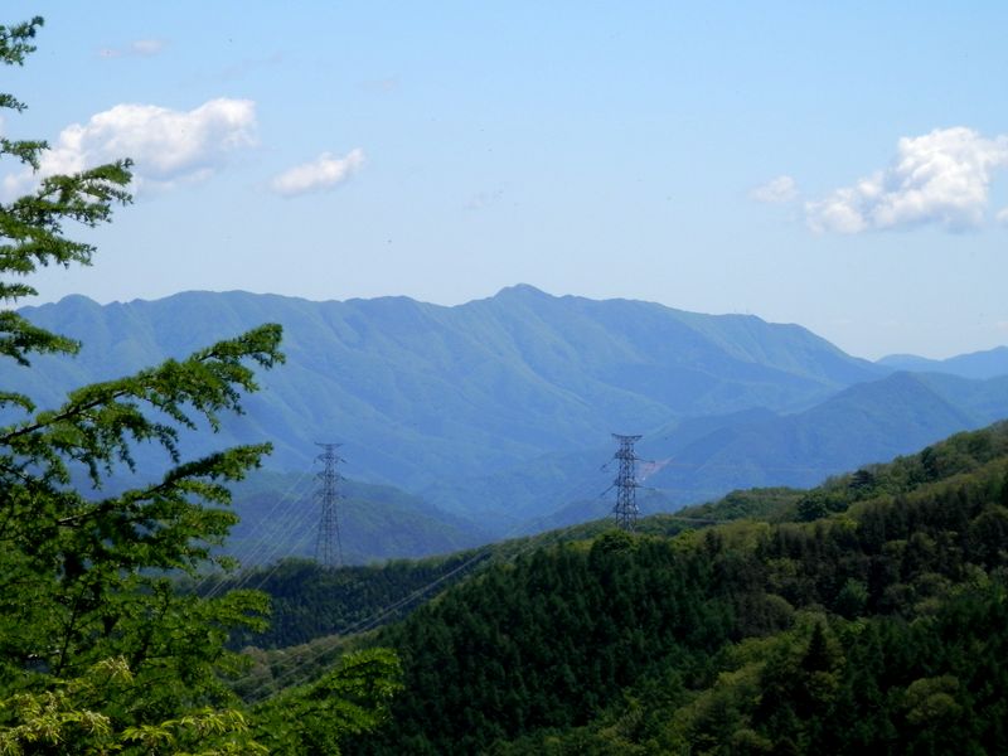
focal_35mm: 169
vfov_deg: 8.8
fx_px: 4921
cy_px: 378
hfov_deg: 11.7
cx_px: 504
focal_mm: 30.2
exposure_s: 1/500
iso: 80
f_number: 5.7
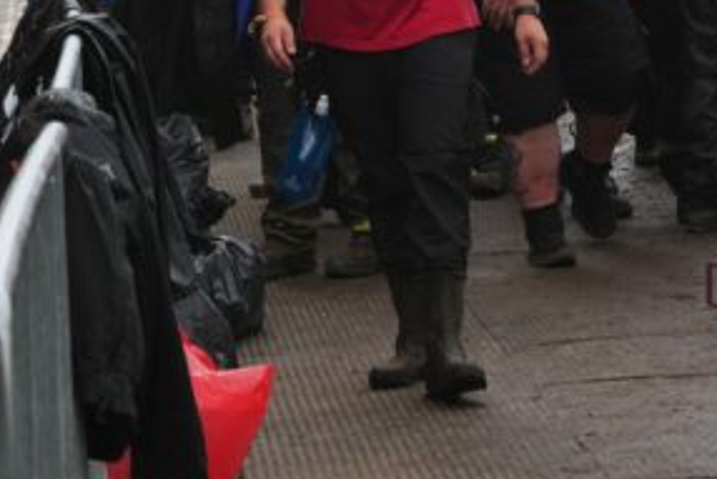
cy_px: -145
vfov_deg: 6.9
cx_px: 569
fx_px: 3932
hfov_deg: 10.4
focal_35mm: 197
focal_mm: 49
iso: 100
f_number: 7.1
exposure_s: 1/200
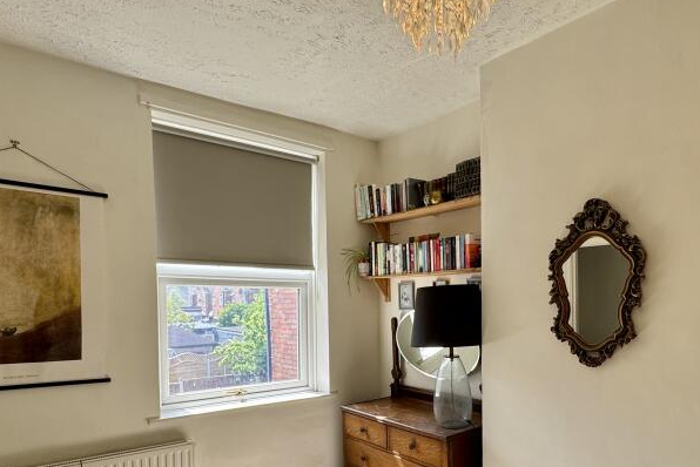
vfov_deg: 50.1
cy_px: 324
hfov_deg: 71.0
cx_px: 408
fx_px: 486
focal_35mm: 25
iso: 40
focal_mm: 2.22
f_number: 2.2
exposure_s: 1/110
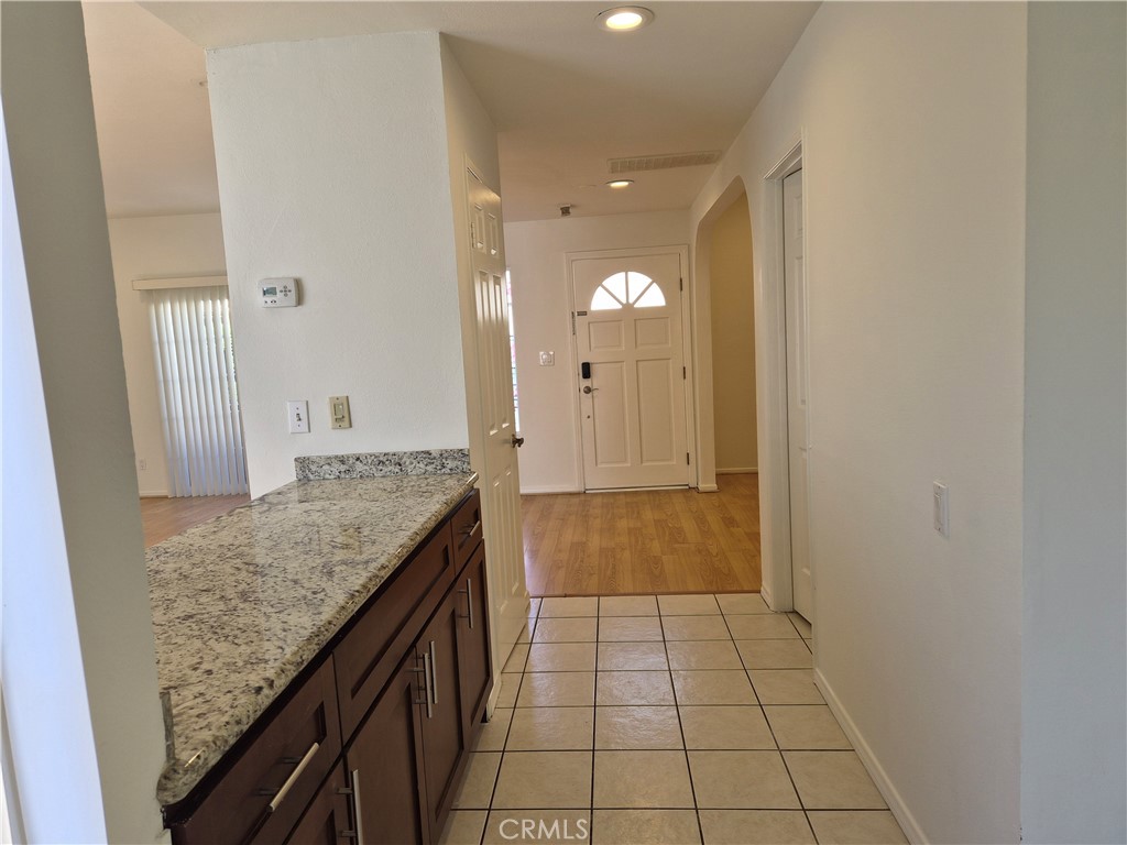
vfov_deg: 58.9
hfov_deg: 73.9
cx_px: 564
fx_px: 749
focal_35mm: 23
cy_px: 422
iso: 40
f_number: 1.8
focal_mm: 5.4
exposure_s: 1/120
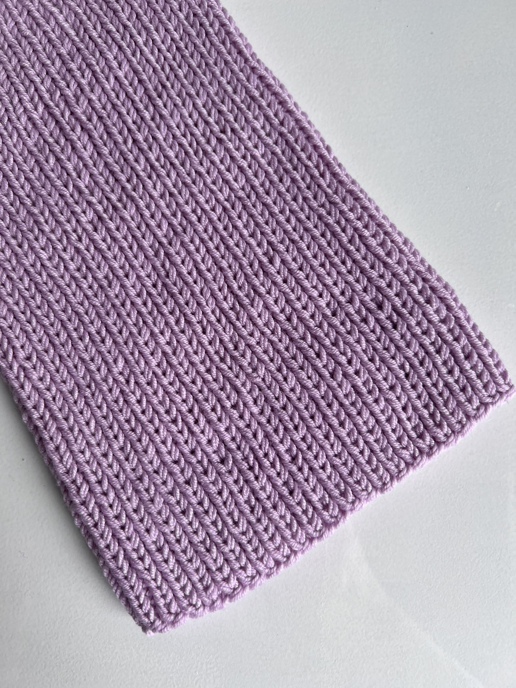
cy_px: 344
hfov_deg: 53.1
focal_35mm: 26
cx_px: 258
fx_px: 517
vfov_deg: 67.3
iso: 50
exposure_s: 1/401
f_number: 1.5
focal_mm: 5.7
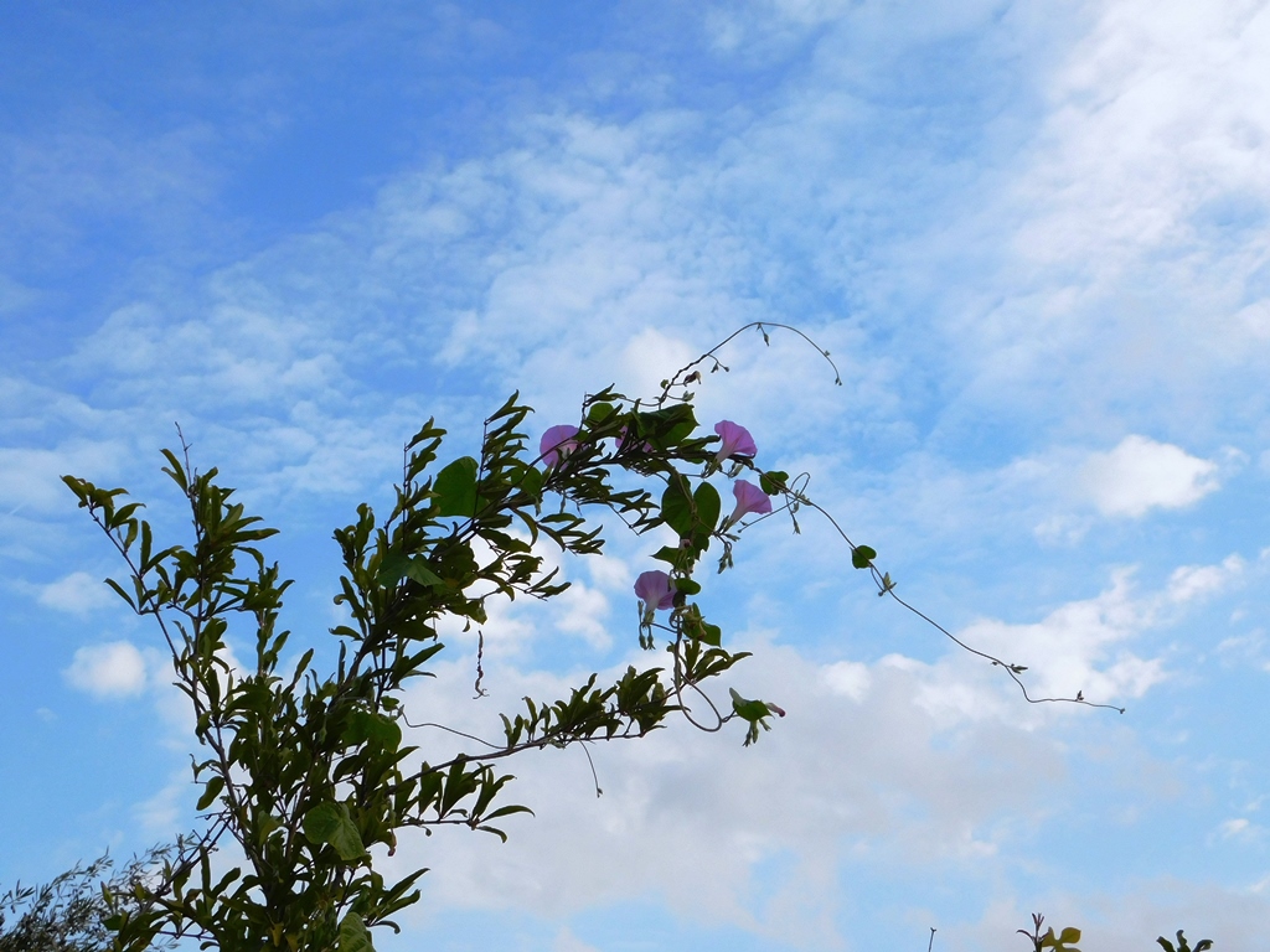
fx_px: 2165
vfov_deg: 24.8
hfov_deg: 32.7
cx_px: 635
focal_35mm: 59
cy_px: 476
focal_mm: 10.4
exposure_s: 1/800
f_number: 4
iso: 125
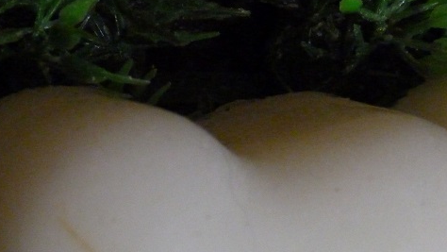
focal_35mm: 143
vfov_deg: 8.4
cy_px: 286
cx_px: 244
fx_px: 1696
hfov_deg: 15.0
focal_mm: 12.9
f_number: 3.3
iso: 800
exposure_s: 1/60
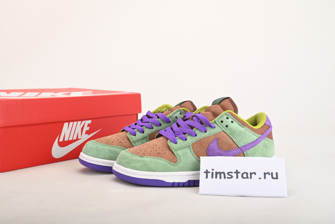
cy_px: 112
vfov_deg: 29.3
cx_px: 168
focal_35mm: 46
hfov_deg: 42.7
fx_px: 428
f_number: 11
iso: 100
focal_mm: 46
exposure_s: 1/200
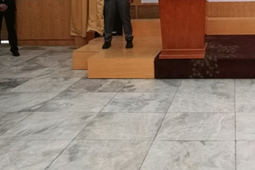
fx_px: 404
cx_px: 208
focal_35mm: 57
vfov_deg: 22.6
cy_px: -12
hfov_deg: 33.9
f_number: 2.2
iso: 500
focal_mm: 4.5
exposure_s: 1/24
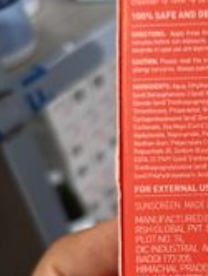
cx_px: 239
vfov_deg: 32.7
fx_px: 463
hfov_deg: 23.5
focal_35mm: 58
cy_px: 201
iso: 1360
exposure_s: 1/50
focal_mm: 5.56
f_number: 1.87
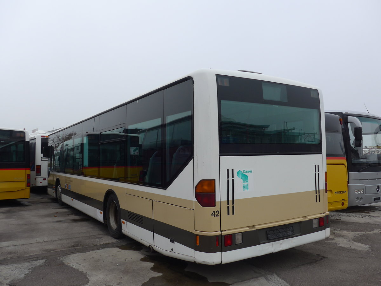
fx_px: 319
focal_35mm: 29
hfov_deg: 61.7
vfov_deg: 48.2
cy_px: 143
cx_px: 190
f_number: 2.8
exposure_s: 1/400
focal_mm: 6
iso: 80
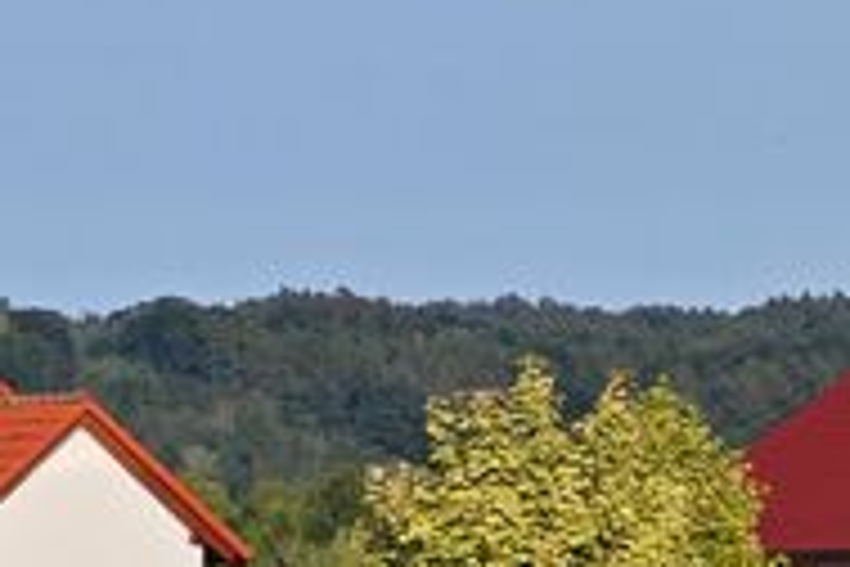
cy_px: 1307
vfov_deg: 2.4
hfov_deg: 3.7
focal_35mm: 564
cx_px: 189
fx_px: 13316
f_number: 2.5
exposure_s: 1/1854
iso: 50
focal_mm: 19.4
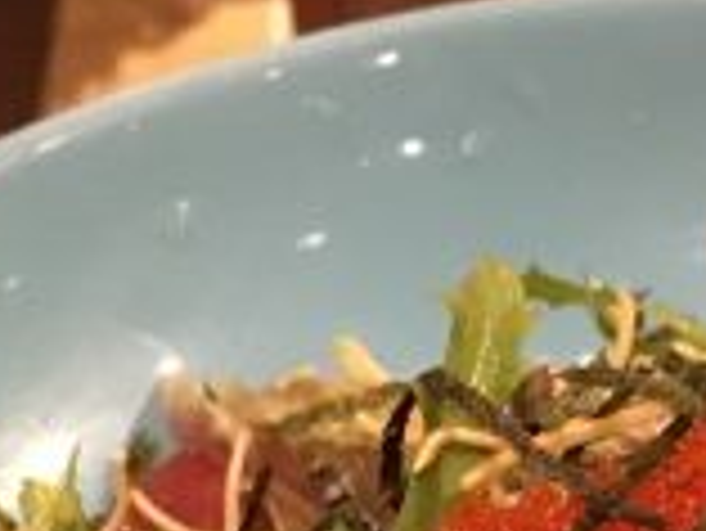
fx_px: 2633
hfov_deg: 14.9
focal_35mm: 129
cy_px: 952
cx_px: 791
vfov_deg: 10.8
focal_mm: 4.15
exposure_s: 1/17
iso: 320
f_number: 2.2
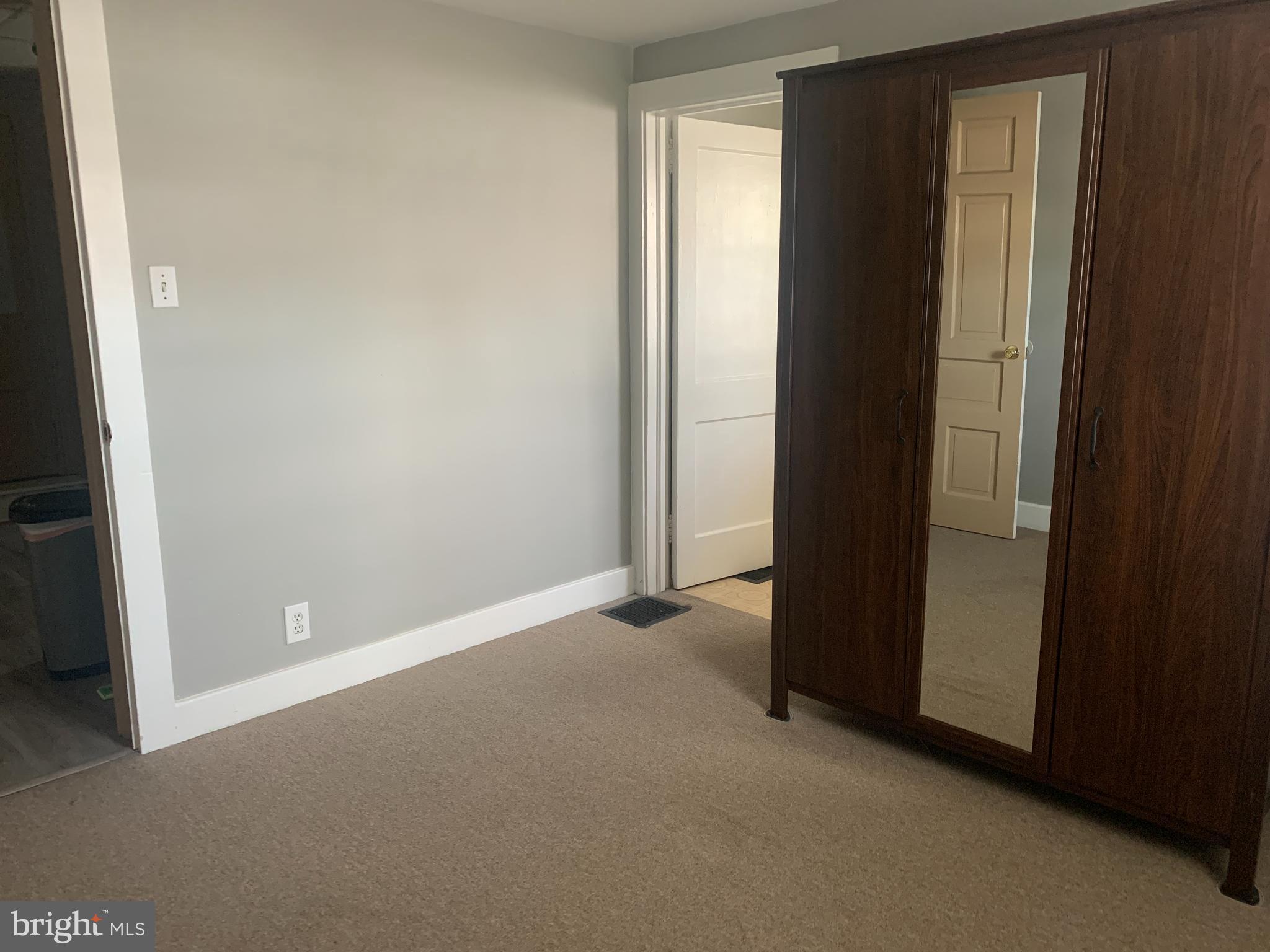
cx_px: 635
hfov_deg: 67.3
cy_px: 476
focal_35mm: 26
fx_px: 954
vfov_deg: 53.1
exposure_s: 1/60
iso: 250
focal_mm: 4.25
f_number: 1.8
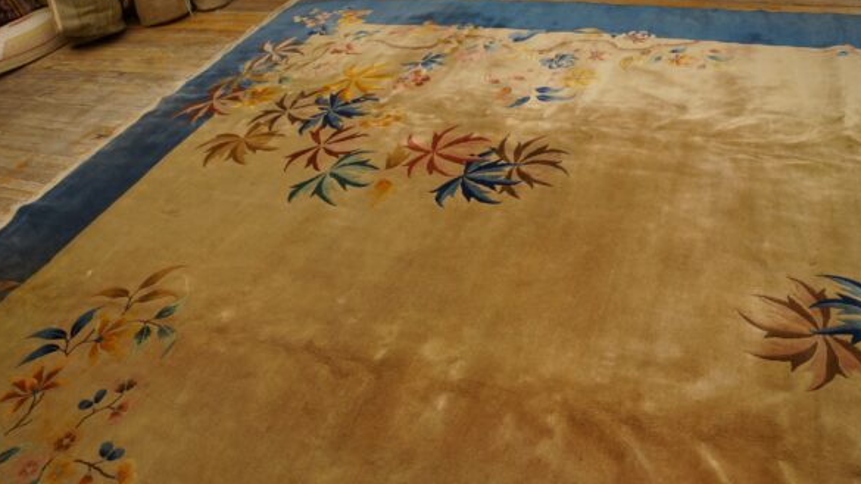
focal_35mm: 29
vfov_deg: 40.0
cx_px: 427
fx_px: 662
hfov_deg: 66.1
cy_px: 283
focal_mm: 18
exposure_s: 1/60
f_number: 4
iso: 500
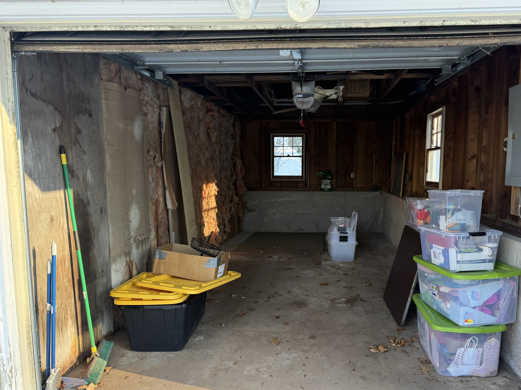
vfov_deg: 49.7
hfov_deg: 63.3
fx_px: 421
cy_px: 216
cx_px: 289
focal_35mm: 28
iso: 160
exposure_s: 1/228
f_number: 1.78
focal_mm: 6.76
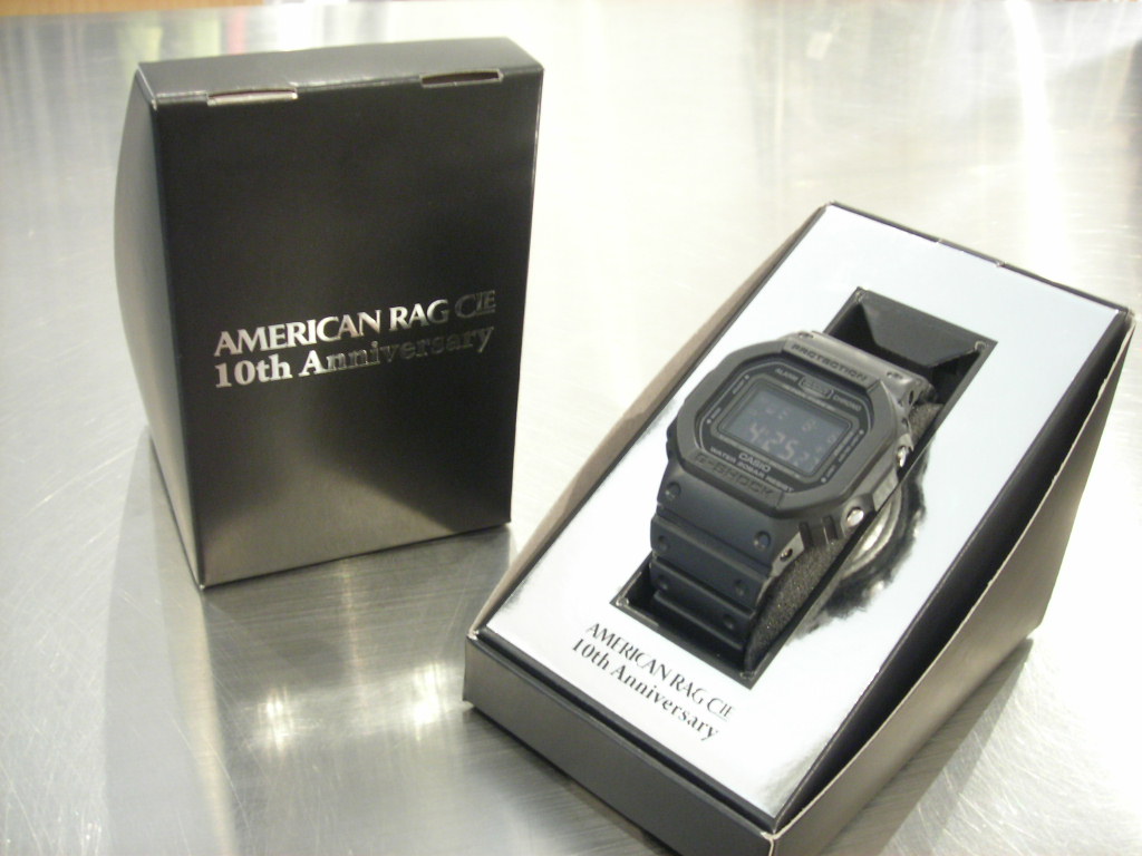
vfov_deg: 37.7
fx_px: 1254
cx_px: 571
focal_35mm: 38
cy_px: 428
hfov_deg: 49.0
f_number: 3.2
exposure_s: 1/2.5
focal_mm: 6.3
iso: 200
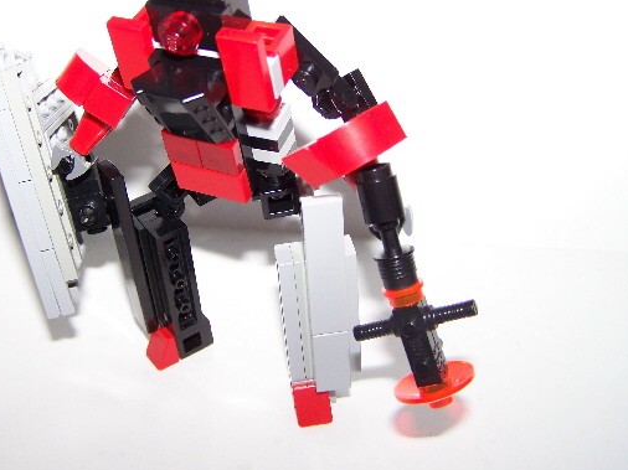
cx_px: 266
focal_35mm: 48
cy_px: 189
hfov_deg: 39.6
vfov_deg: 30.2
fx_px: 870
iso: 80
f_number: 2.8
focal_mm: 6.3
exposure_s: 1/60
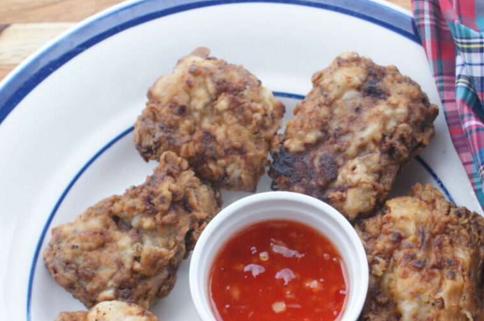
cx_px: 260
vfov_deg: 12.6
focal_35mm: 107
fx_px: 1437
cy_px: 316
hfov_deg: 19.1
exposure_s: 1/60
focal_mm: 35
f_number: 5.6
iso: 320
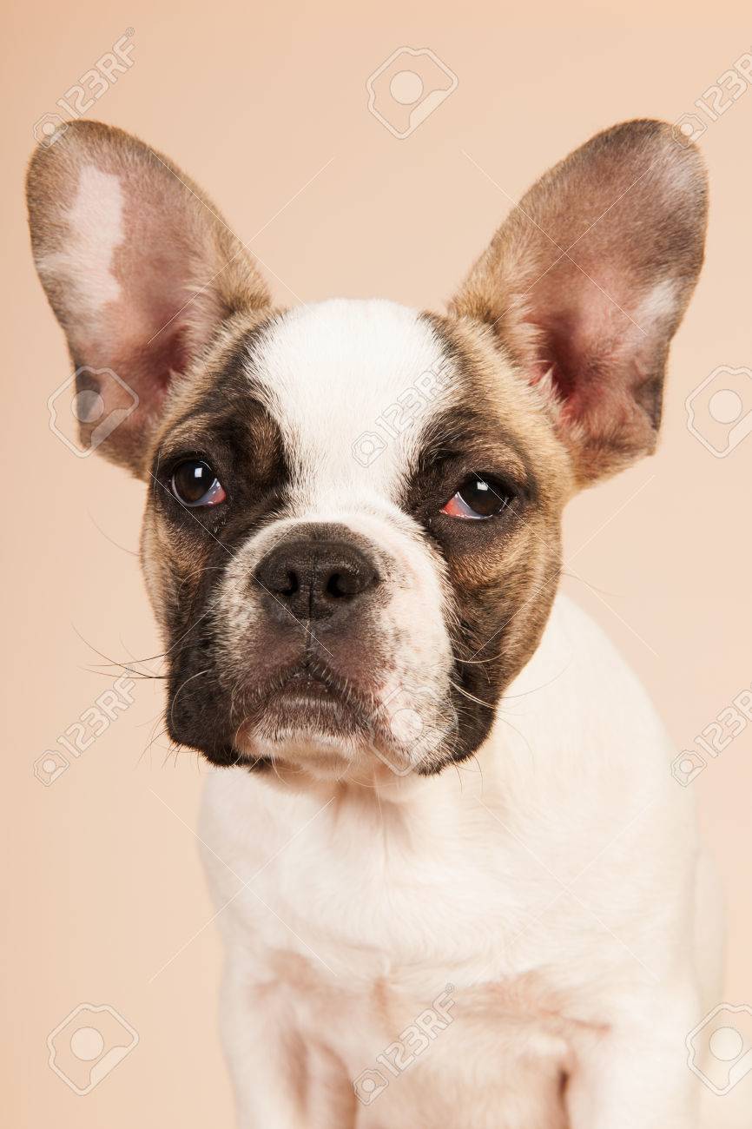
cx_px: 376
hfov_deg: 19.4
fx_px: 2194
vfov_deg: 28.9
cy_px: 564
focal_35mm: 70
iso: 100
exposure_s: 1/200
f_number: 10
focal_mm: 70
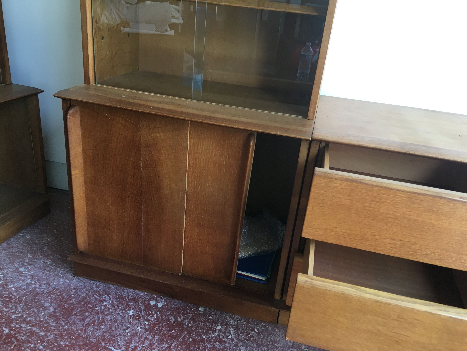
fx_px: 391
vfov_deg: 48.2
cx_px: 234
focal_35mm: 29
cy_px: 176
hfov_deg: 61.7
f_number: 2.2
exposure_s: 1/33
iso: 50
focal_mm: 4.15
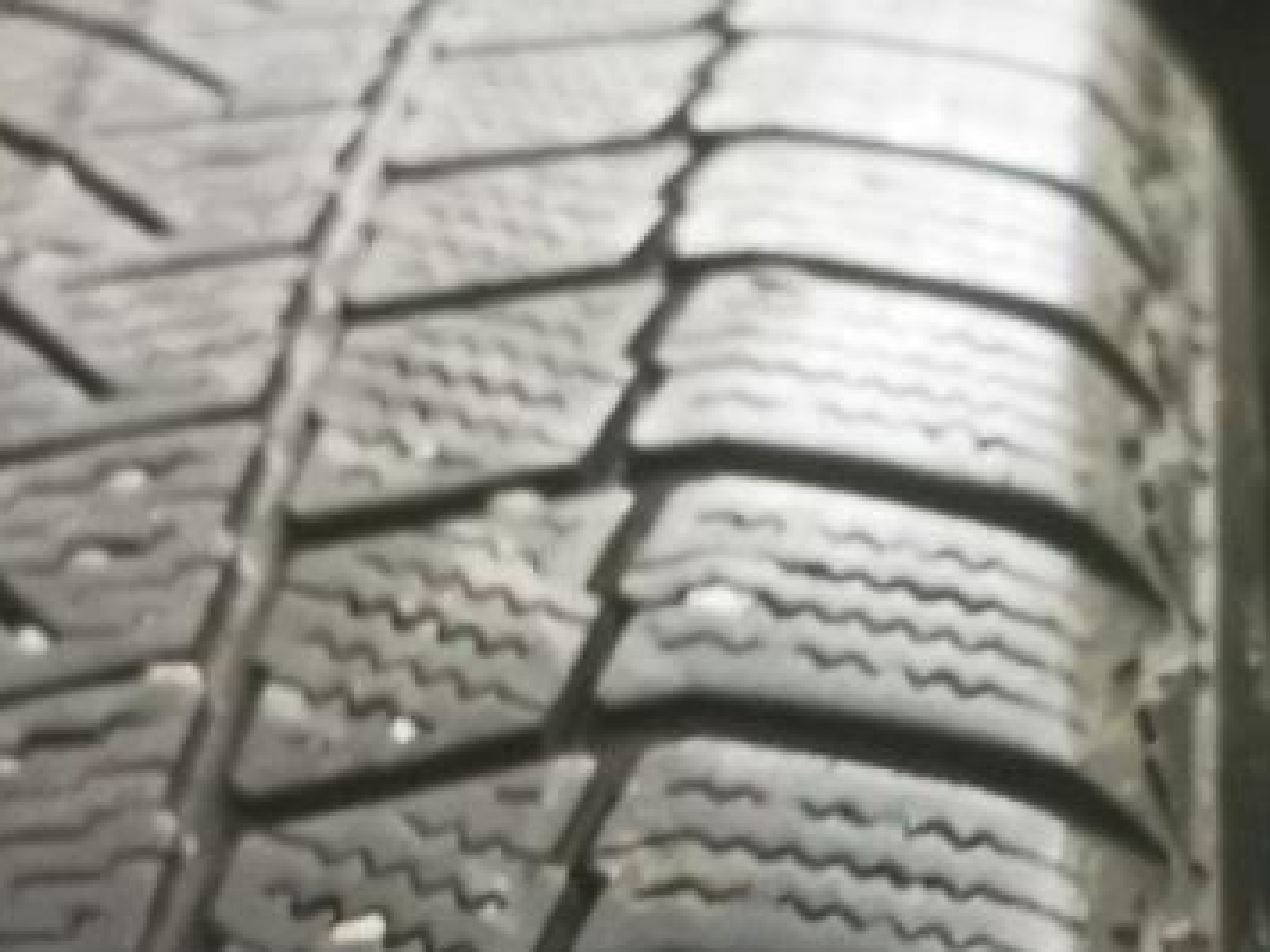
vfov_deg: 13.1
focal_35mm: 111
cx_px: 1079
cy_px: 1013
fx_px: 4071
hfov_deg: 17.5
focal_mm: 5.56
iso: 500
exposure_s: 1/25
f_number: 1.6
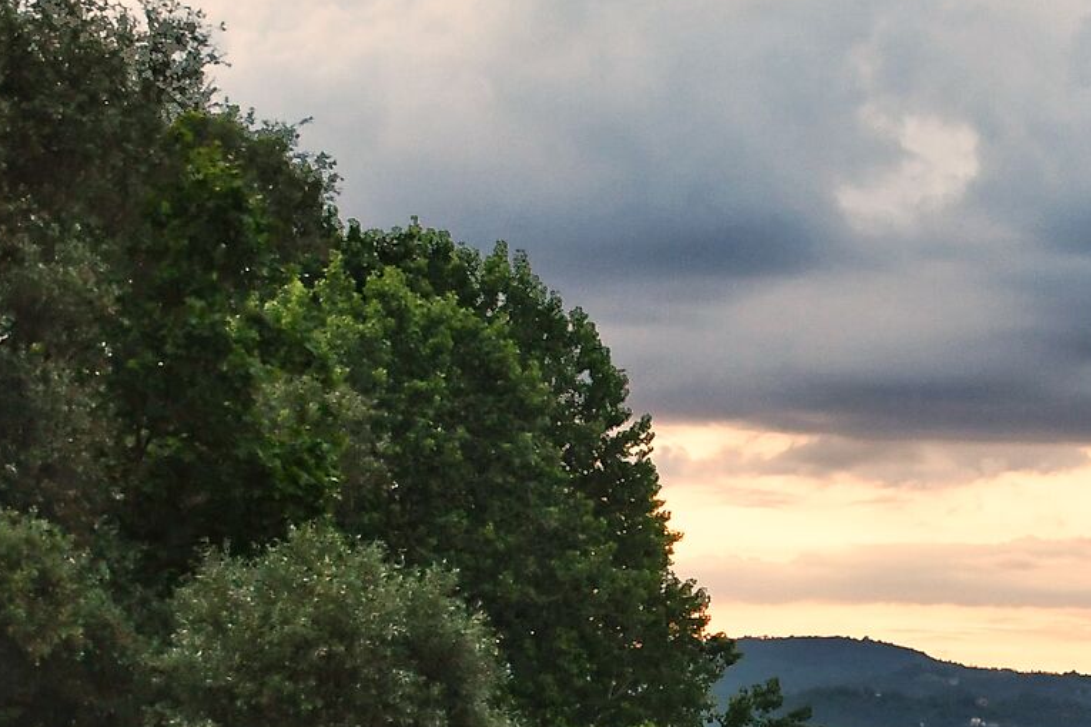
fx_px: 3424
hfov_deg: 17.7
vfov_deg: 12.0
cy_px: 671
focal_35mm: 113
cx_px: 1080
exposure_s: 1/40
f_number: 5
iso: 640
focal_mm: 24
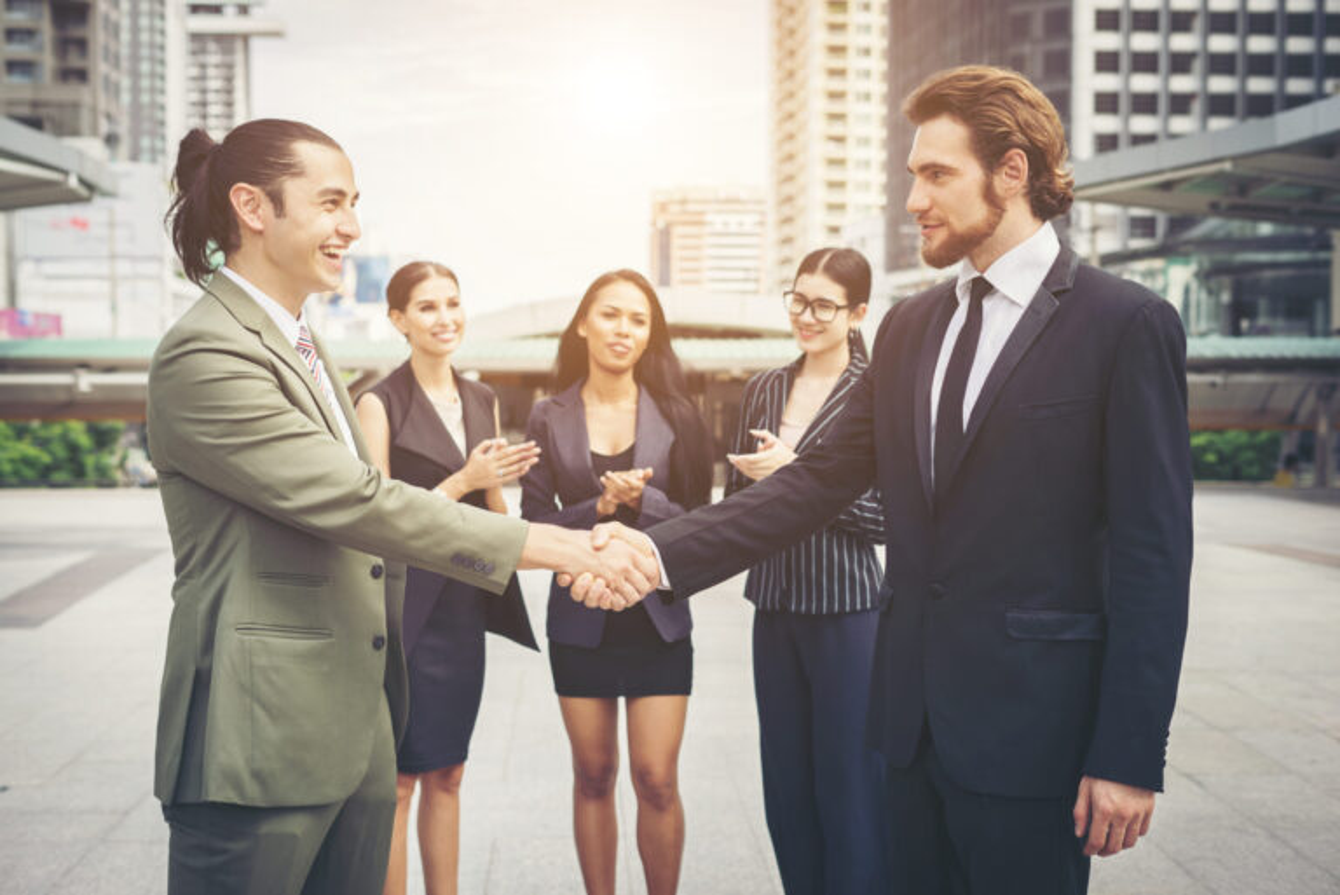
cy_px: 448
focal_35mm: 50
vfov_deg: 27.0
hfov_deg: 39.6
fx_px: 1862
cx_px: 670
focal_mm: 50
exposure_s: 1/320
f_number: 3.5
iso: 100
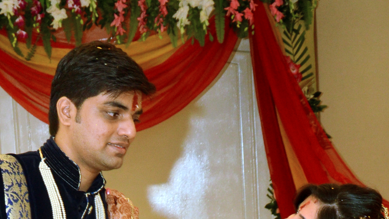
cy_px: 496
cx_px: 136
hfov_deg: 12.2
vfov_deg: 6.6
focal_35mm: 176
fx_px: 1815
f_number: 5.6
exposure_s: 1/100
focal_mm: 42
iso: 1000
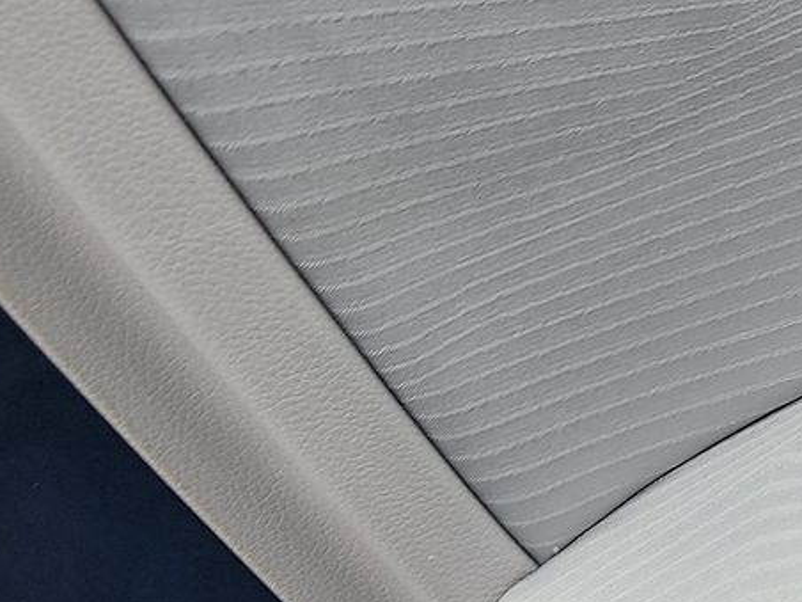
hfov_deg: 19.6
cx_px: 1249
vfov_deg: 17.3
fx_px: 1969
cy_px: 227
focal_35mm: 85
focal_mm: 6.7
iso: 200
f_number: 1.8
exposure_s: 1/59
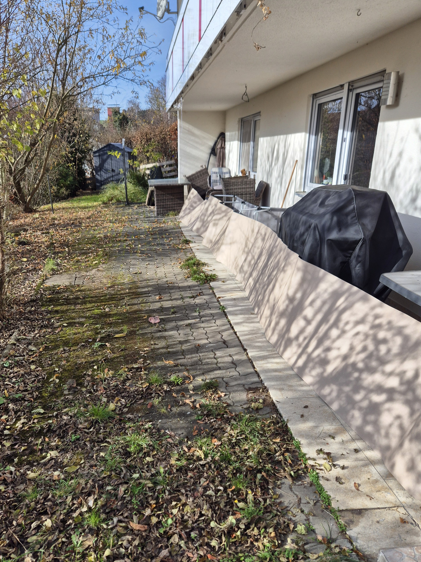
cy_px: 321
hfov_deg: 51.2
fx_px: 438
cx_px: 181
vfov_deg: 65.0
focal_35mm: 27
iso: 25
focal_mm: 5.4
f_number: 1.8
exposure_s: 1/1160
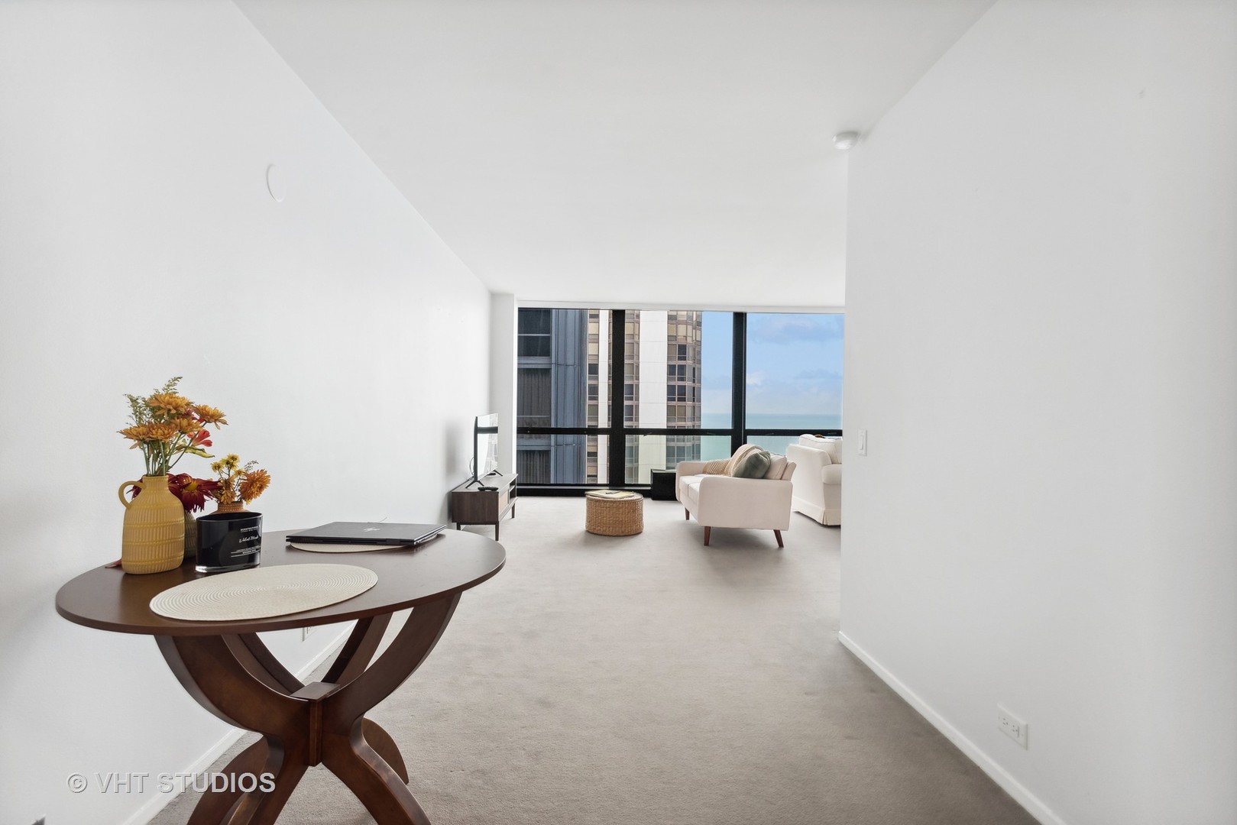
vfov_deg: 70.5
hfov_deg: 93.3
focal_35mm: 17
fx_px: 584
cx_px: 618
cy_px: 412
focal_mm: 17
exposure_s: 1/80
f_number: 8
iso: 2000
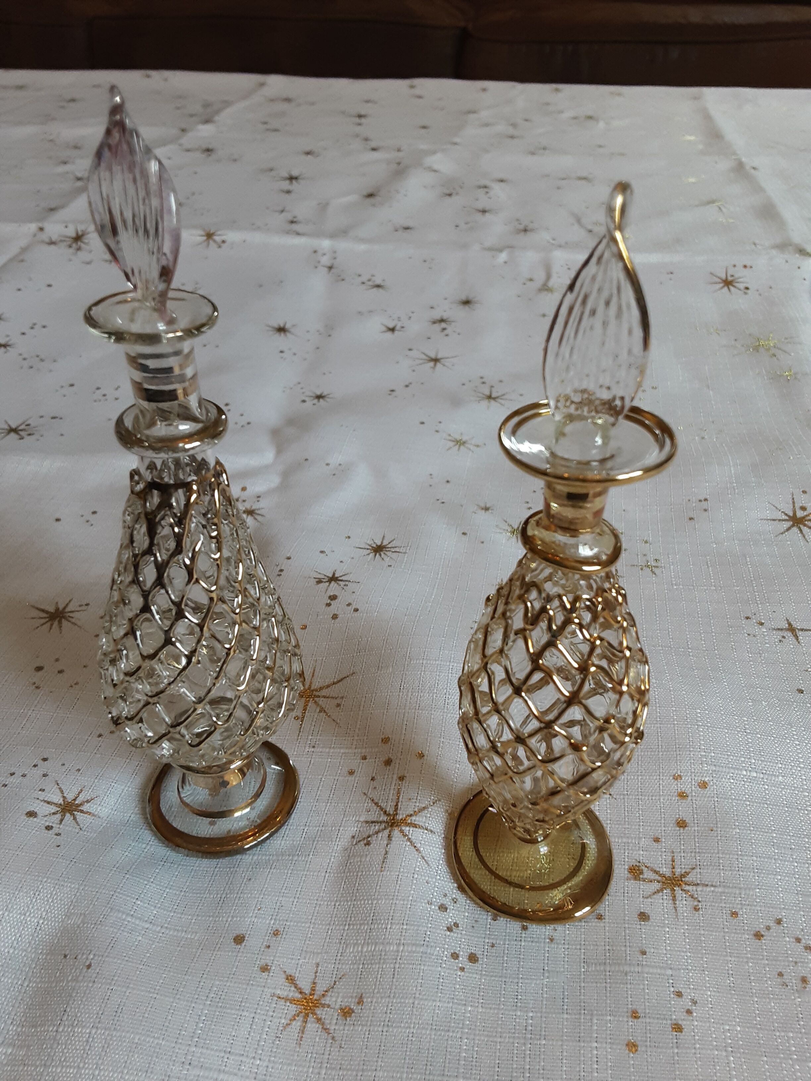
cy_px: 540
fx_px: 875
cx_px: 406
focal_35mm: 28
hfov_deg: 49.7
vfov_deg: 63.4
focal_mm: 2.9
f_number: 1.9
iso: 100
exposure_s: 1/50
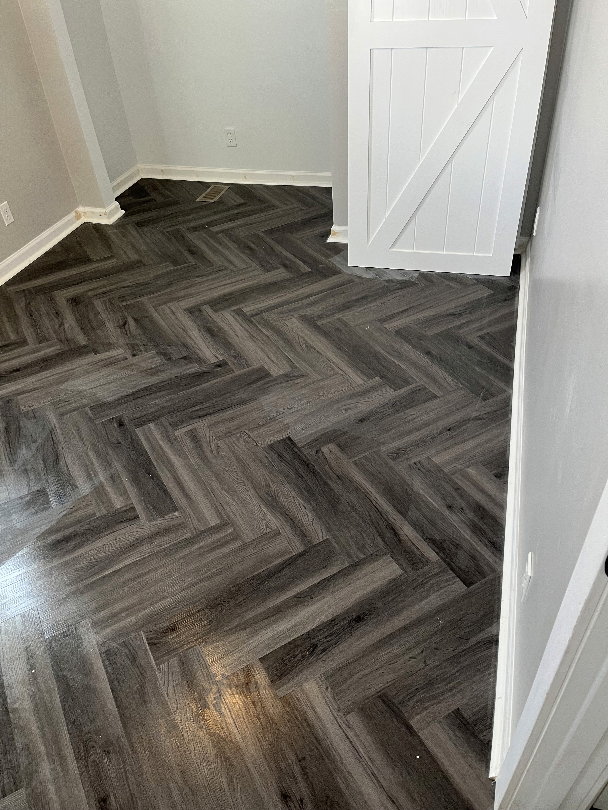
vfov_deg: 67.3
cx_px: 304
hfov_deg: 53.1
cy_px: 405
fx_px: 609
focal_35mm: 26
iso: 100
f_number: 1.6
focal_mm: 5.1
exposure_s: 1/60
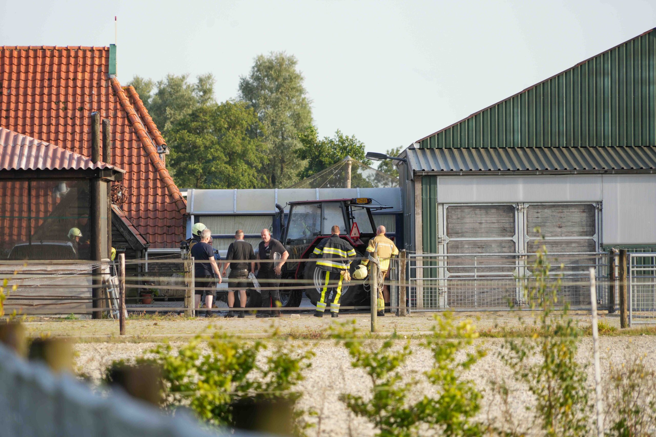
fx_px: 4373
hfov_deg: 8.6
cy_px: 218
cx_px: 328
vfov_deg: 5.7
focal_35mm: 240
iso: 125
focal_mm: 240
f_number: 6.3
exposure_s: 1/125
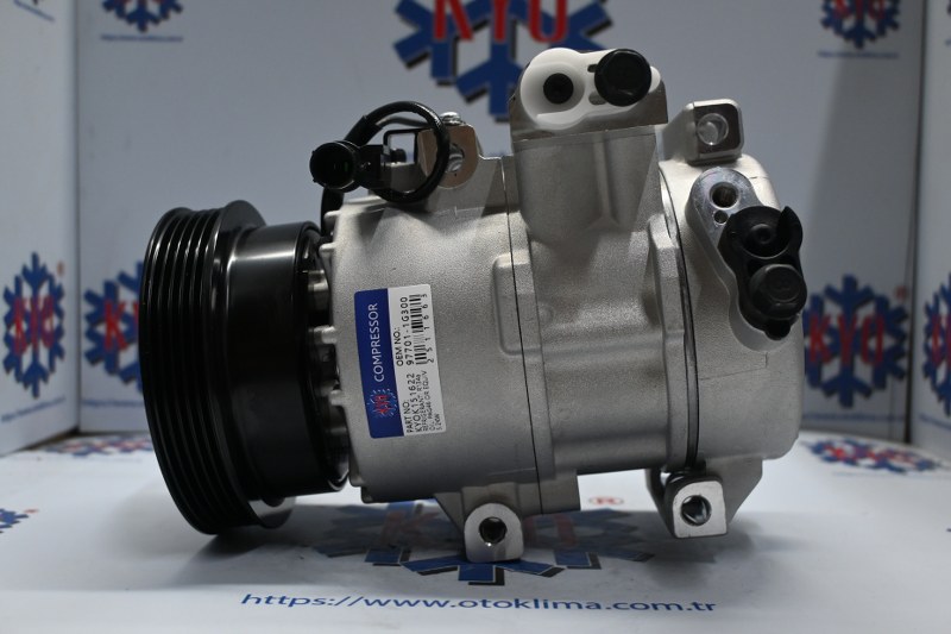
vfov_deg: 35.5
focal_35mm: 38
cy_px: 317
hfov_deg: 51.3
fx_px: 990
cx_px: 476
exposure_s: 1/125
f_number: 4.2
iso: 1000
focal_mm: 25
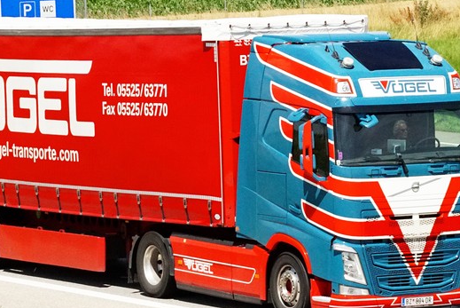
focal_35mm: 162
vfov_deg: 8.5
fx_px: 2072
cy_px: 117
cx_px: 168
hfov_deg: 12.7
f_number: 9
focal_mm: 70
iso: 1600
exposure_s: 1/2500
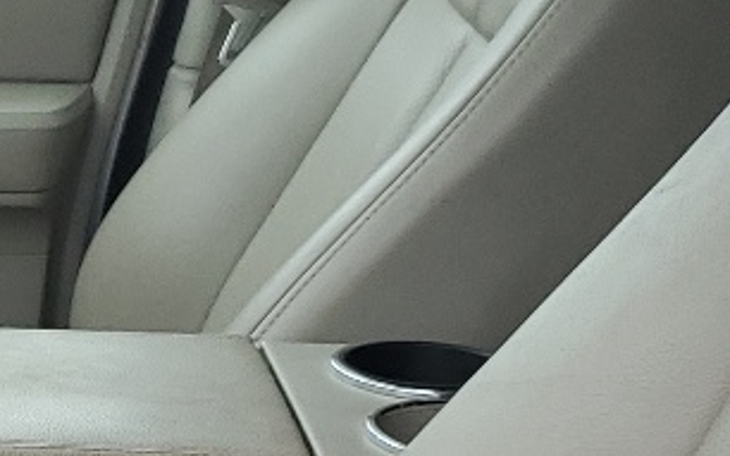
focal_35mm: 144
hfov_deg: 13.4
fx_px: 2864
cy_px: 709
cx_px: -472
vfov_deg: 8.9
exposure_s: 1/286
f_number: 1.5
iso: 50
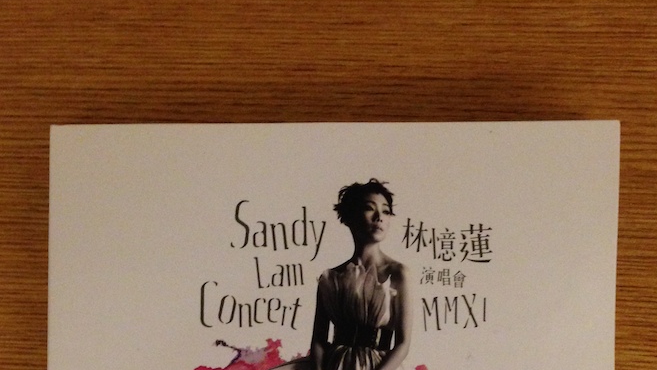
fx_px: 976
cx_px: 336
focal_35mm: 56
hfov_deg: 37.2
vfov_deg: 20.7
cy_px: 379
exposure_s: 1/20
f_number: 2.4
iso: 320
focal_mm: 4.12
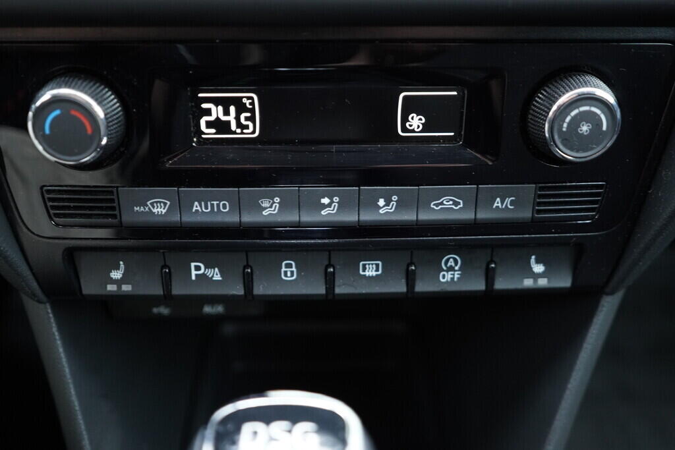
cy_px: 225
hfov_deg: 53.1
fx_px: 675
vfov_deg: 36.9
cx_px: 338
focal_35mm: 36
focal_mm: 24
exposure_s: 1/40
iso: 1000
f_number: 2.8
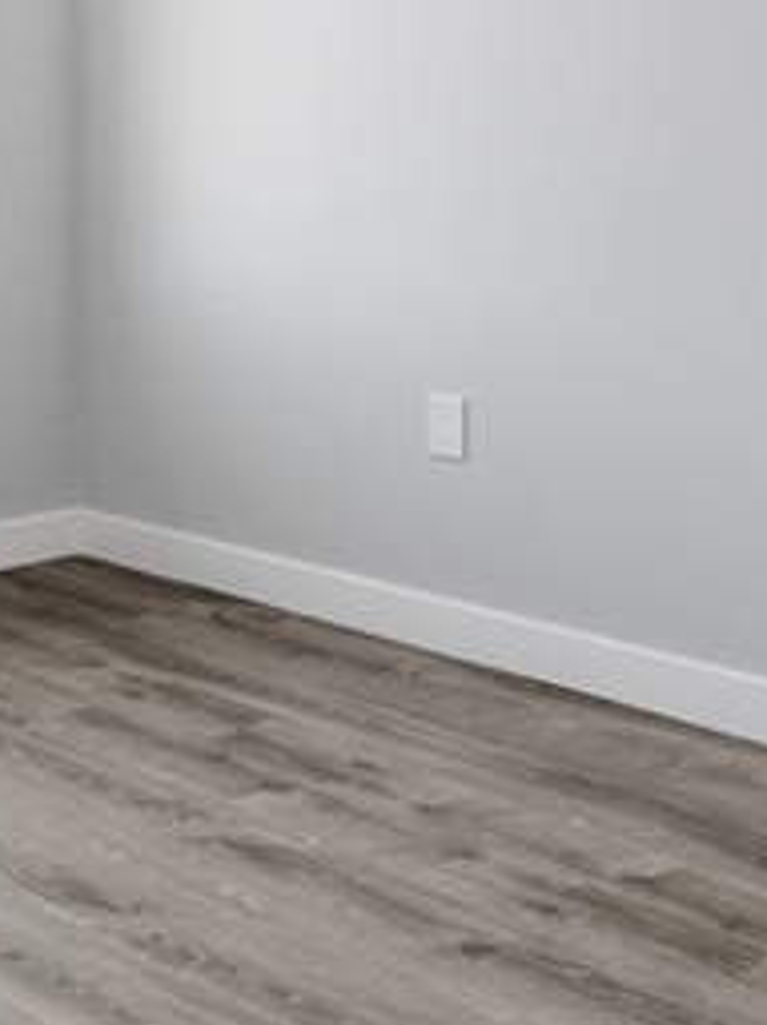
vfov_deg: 31.8
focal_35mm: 58
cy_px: 115
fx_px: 1715
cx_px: -181
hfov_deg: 22.9
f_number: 7.1
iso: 400
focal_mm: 10
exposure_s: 1/10
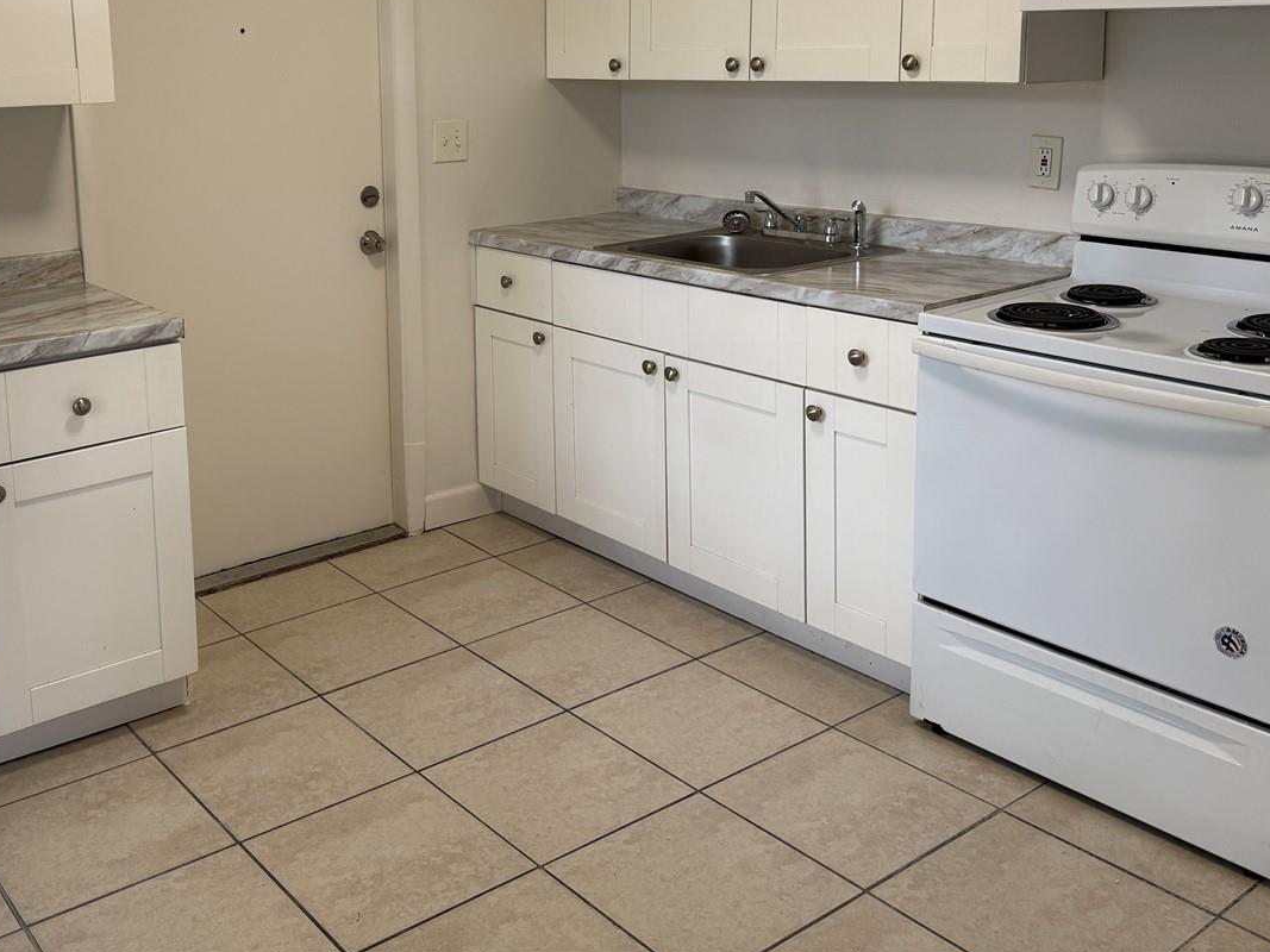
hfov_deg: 50.7
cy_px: 242
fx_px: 1321
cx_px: 461
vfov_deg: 38.7
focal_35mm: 36
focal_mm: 6.76
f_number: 1.78
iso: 80
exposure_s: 1/120
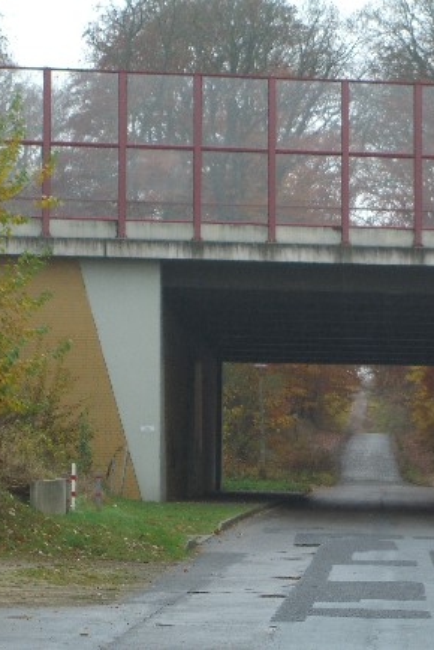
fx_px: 2875
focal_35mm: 159
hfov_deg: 8.6
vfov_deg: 12.9
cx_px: 408
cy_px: 325
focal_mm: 23.7
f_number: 5.1
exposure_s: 1/60
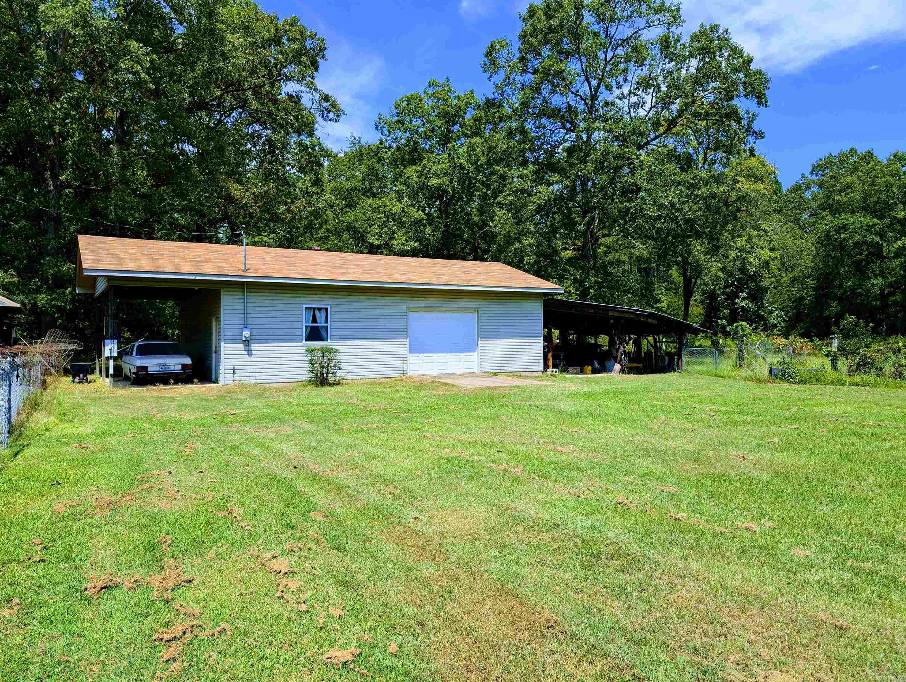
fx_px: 629
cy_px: 341
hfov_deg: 71.5
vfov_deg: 56.9
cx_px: 453
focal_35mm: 24
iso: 23
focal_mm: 6.9
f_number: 1.68
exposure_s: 1/1080
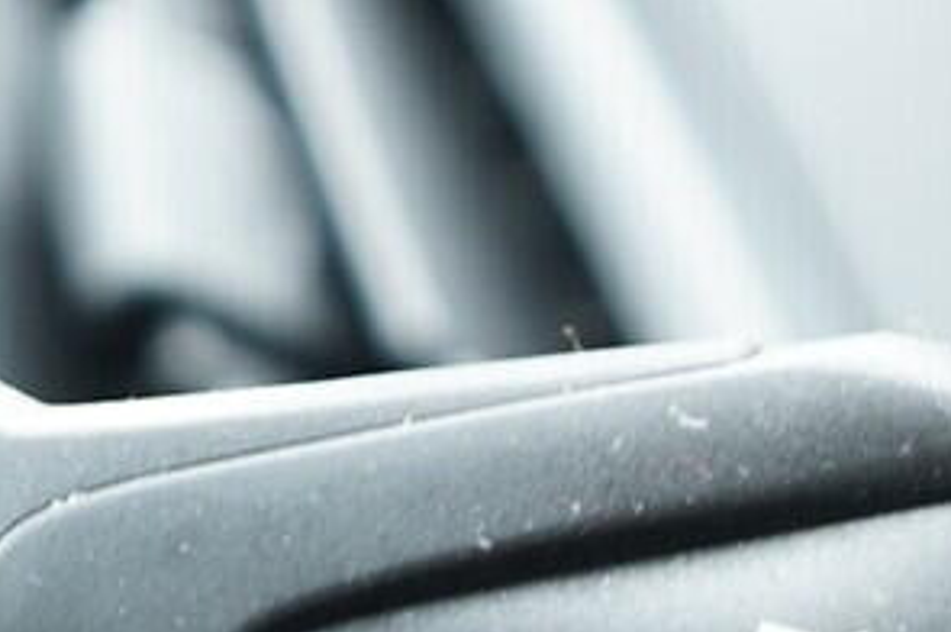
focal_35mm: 176
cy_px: 793
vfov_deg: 7.7
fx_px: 4644
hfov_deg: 11.4
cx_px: 1177
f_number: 2.8
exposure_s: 1/40
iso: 500
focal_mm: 24
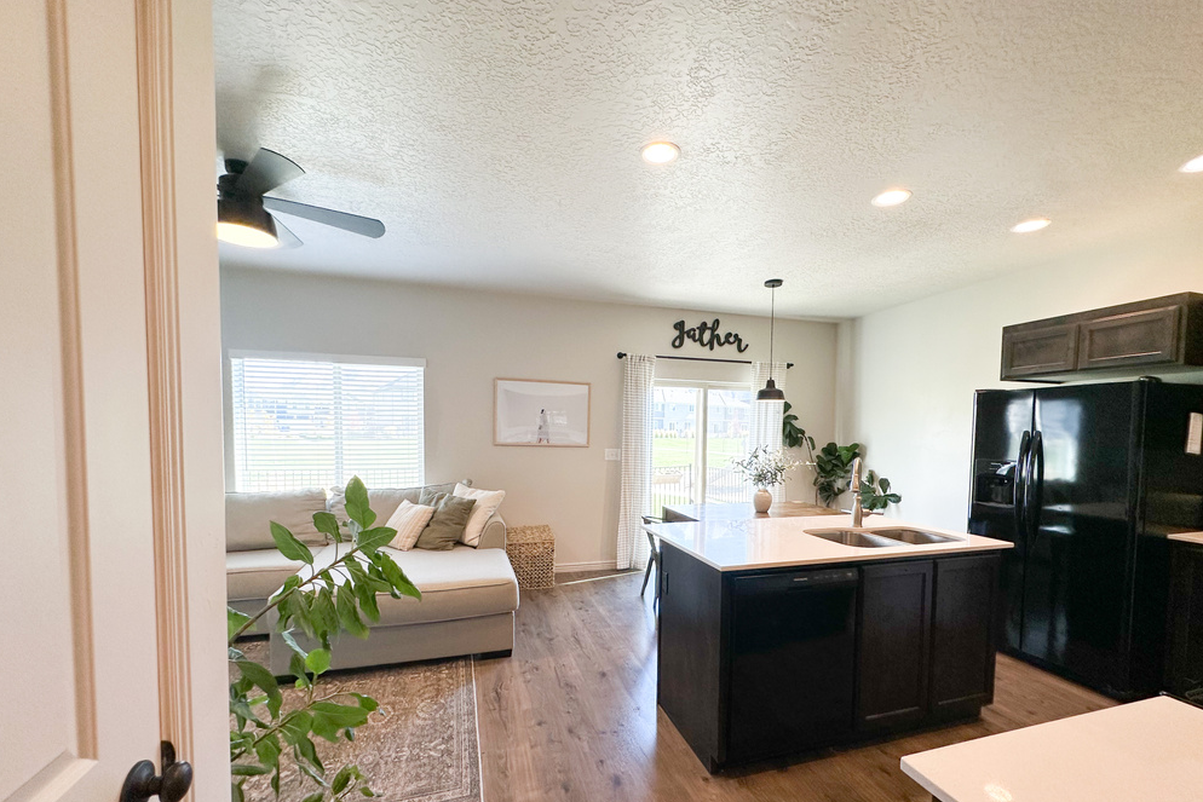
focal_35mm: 15
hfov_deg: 100.4
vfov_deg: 76.9
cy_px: 460
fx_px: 501
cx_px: 614
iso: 125
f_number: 2.2
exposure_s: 1/120
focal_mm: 2.22
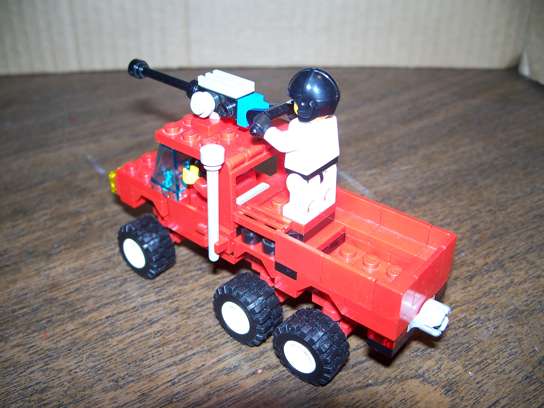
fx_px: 581
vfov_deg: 38.7
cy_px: 204
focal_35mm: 37
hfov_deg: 50.1
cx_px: 272
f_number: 2.8
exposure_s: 1/60
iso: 80
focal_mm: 7.8
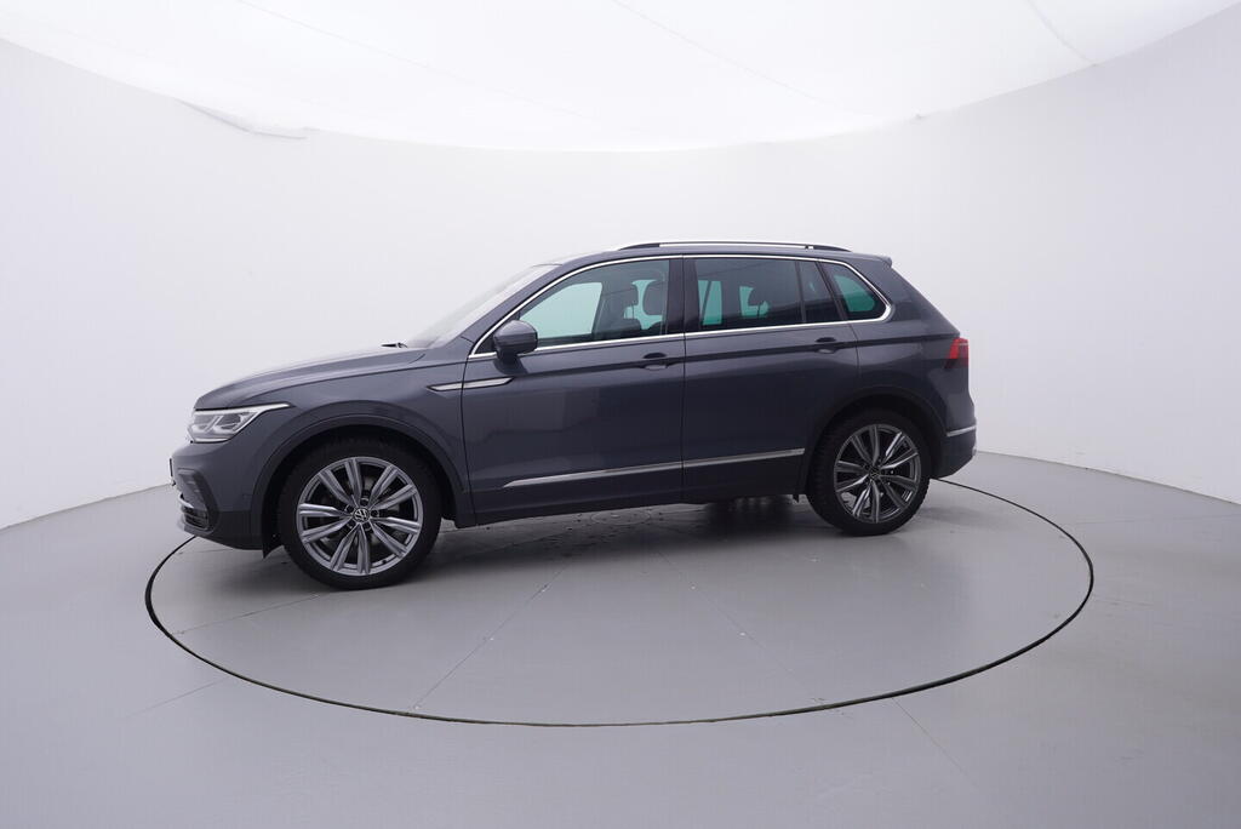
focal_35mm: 22
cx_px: 620
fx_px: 776
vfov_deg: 56.2
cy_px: 414
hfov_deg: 77.3
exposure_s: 1/80
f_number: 5
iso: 200
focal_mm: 15
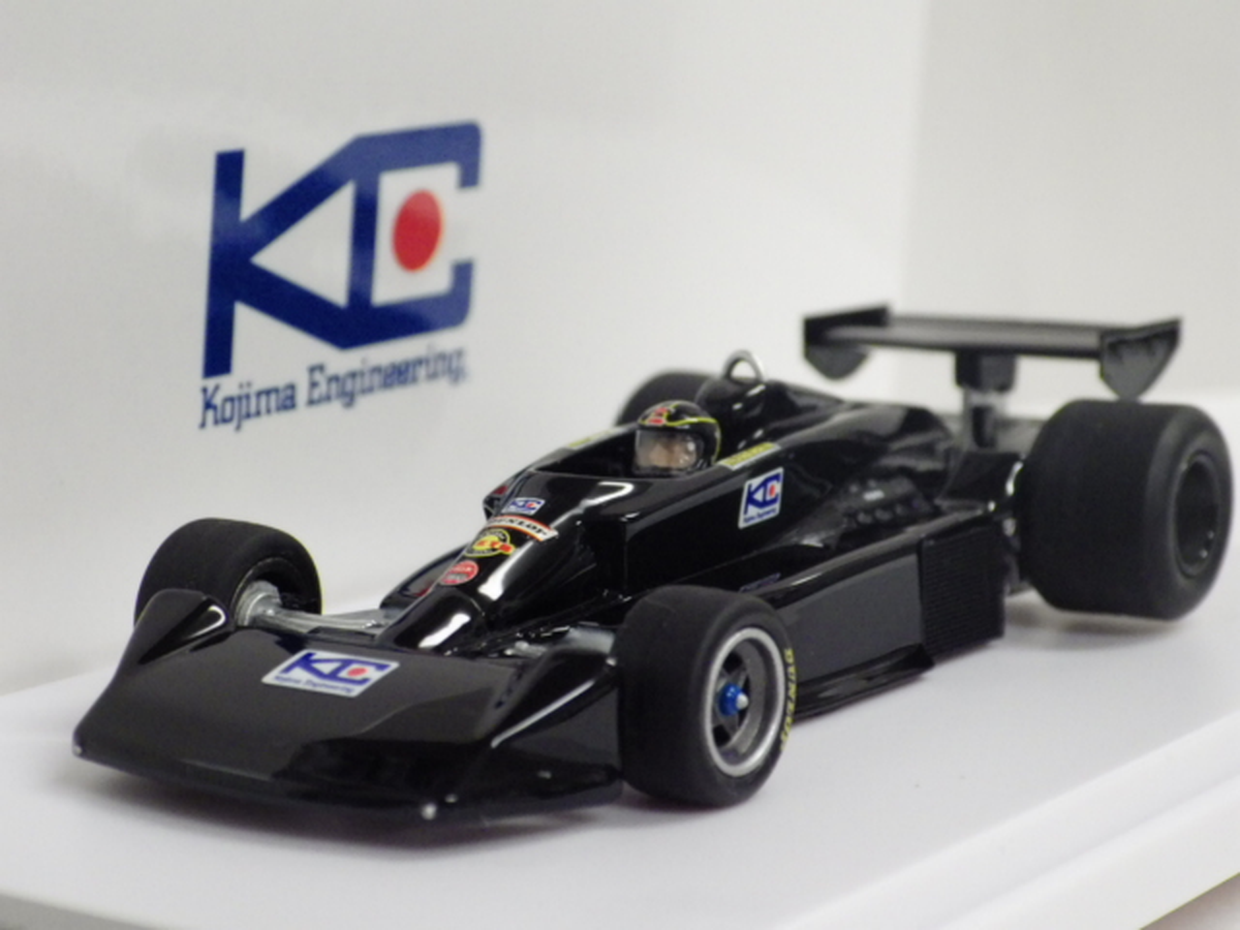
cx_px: 620
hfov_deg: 19.1
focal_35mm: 103
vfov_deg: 14.4
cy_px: 465
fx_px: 3690
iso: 800
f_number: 4.6
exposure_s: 1/50
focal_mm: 18.4
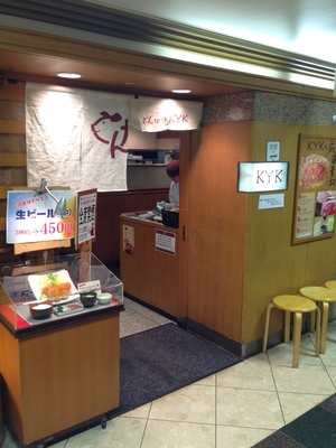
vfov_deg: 55.4
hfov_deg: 42.9
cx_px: 168
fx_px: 427
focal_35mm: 33
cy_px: 224
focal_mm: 4.12
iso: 64
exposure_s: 1/20
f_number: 2.4
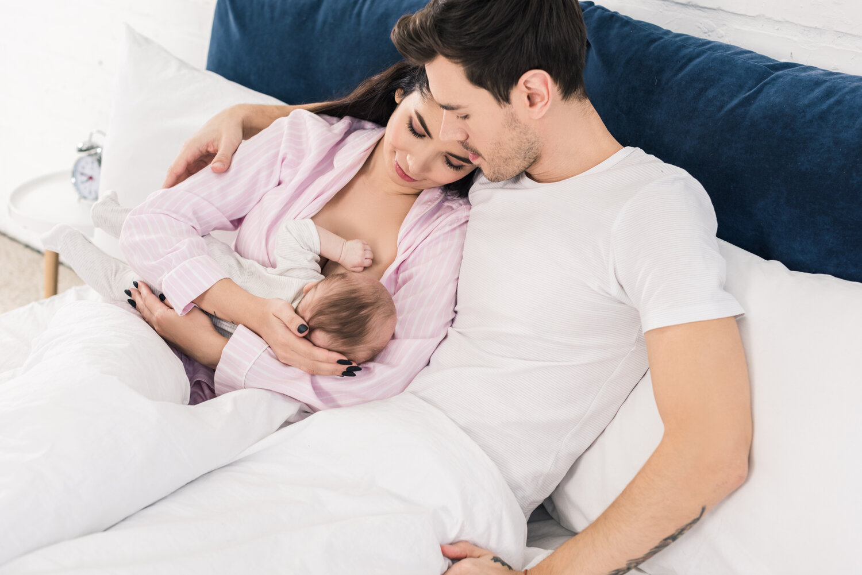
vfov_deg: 27.0
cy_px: 288
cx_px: 431
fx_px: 1197
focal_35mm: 50
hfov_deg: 39.6
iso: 200
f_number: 3.5
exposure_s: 1/200
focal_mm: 50
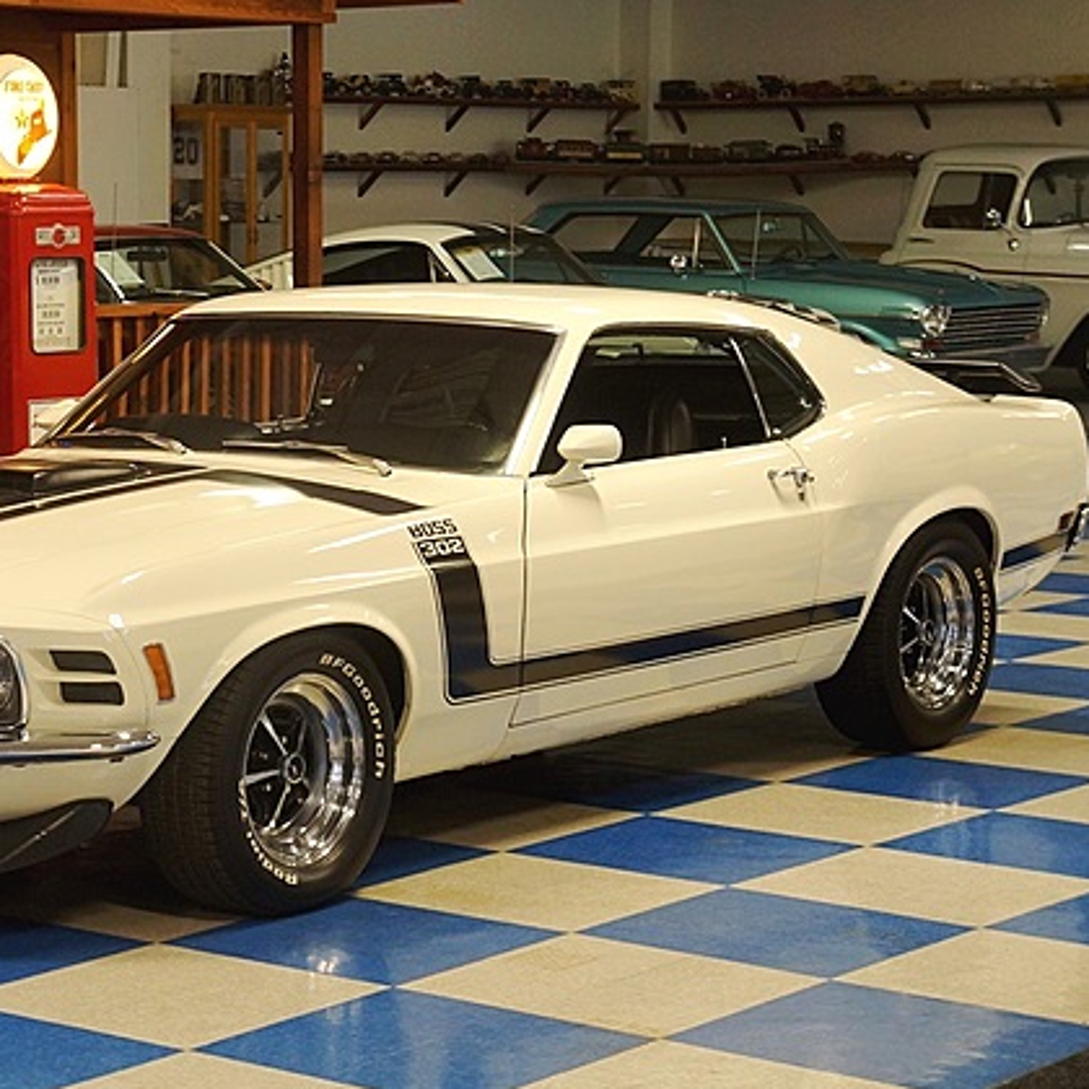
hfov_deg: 17.8
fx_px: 3452
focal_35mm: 97
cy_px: 543
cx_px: 309
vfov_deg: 17.9
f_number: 5
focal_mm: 50
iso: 640
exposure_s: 1/80
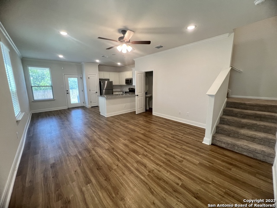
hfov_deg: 106.2
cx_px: 138
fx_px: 104
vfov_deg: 89.9
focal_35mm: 13
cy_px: 104
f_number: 1.8
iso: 200
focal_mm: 1.57
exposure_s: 1/120
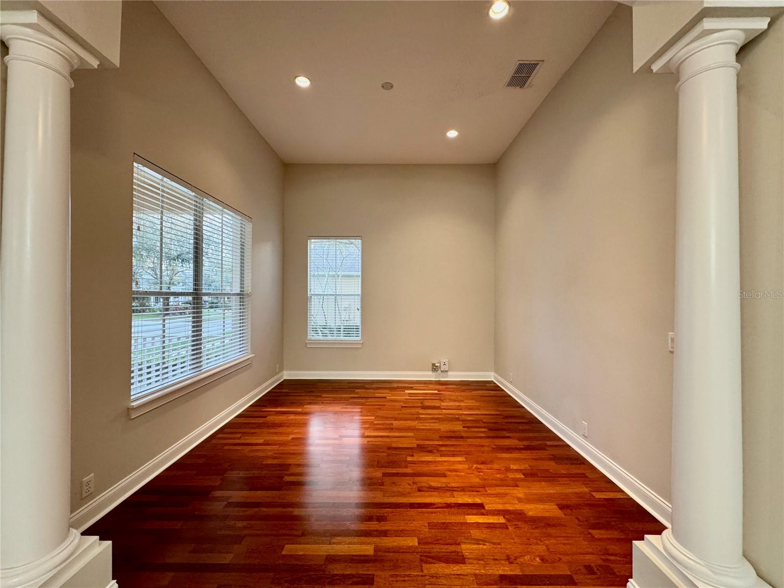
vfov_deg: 85.7
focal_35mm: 14
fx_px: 317
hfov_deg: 102.1
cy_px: 294
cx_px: 392
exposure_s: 1/60
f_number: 2.2
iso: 250
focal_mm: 2.22
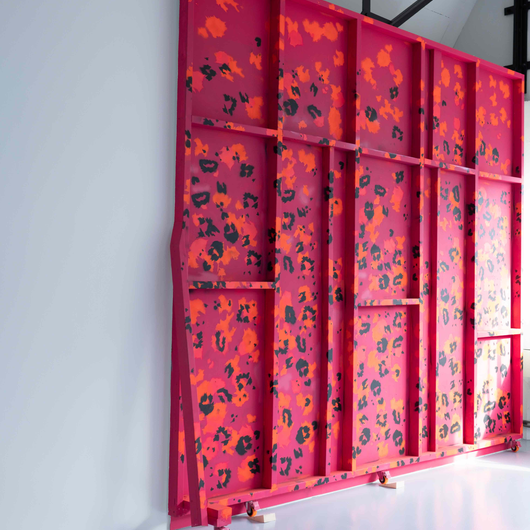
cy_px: 259
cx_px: 383
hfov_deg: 36.1
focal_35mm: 46
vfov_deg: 36.8
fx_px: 797
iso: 250
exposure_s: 1/60
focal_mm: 23
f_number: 3.2
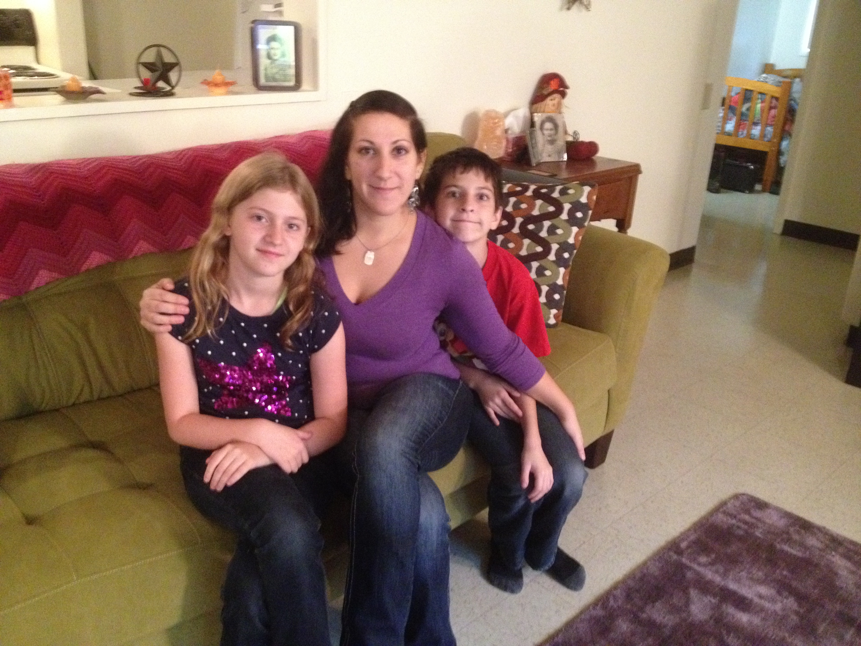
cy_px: 323
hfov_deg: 52.6
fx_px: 871
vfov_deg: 40.7
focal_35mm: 35
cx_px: 430
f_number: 2.4
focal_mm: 4.28
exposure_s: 1/15
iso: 640
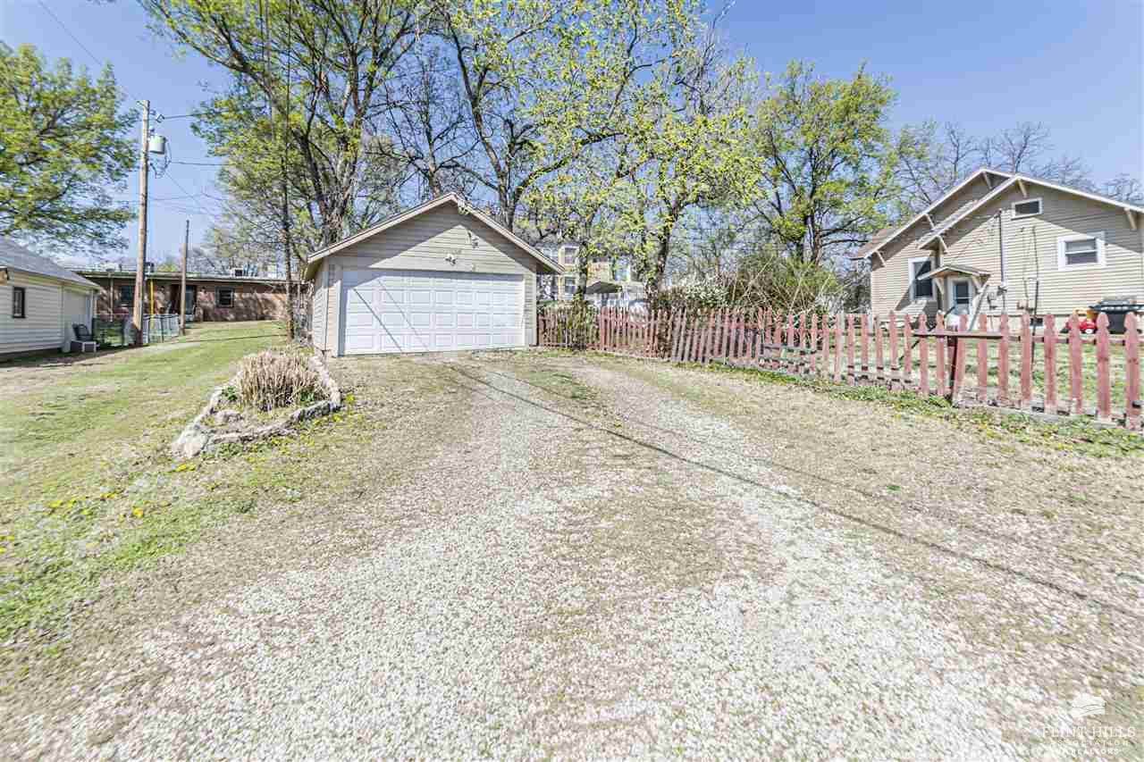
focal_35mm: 15
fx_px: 477
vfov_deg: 77.3
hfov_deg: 100.4
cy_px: 381
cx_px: 572
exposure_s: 1/160
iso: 100
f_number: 8
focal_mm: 10
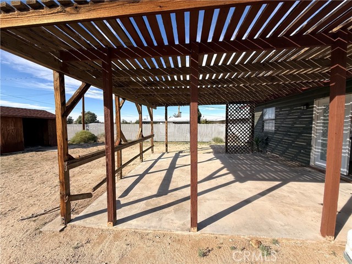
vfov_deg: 85.7
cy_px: 132
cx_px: 176
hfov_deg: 102.1
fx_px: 142
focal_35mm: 14
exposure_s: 1/1795
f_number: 2.2
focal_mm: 2.22
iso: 50
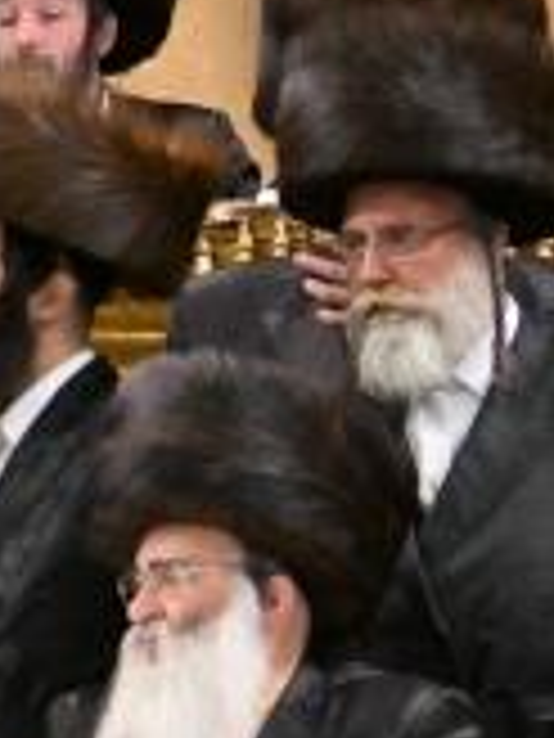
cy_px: 313
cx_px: -1239
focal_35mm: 421
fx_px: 8984
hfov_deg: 3.4
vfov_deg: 4.7
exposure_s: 1/200
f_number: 2.8
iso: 800
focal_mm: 70
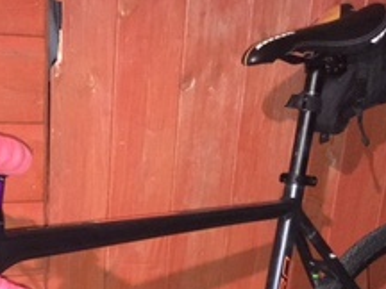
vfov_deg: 15.9
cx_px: 163
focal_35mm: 86
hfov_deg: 22.7
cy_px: 414
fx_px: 959
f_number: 2.2
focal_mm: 4.15
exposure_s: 1/17
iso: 500
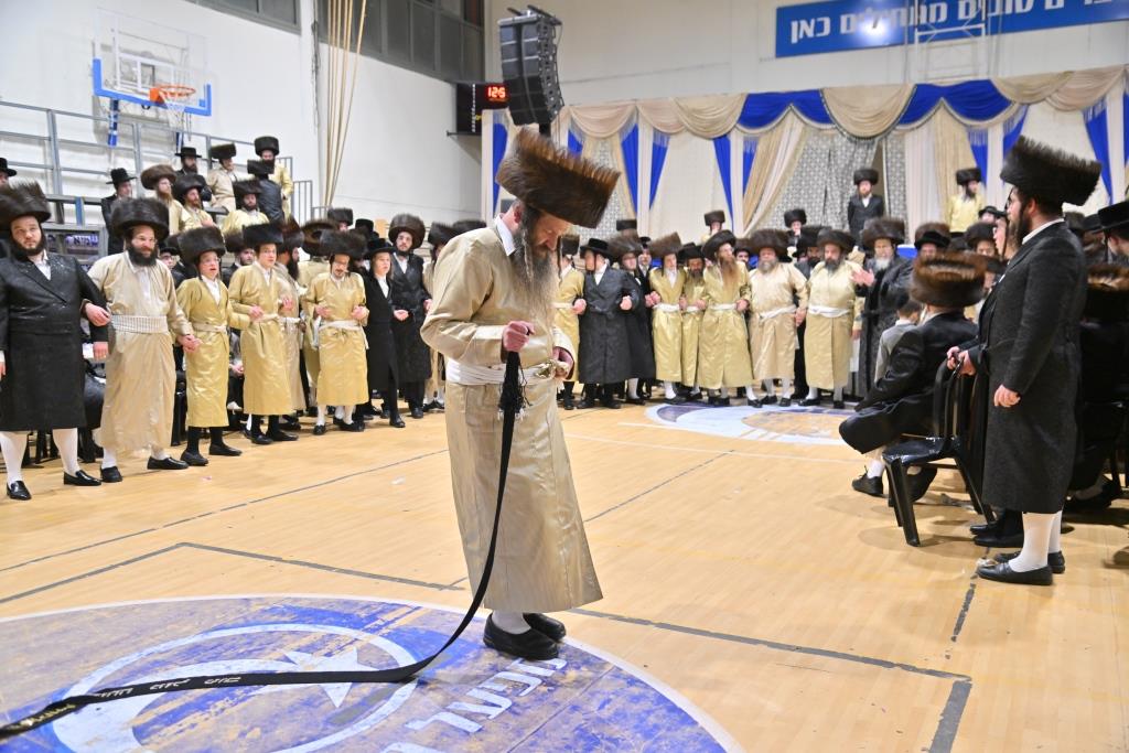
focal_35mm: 31
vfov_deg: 42.3
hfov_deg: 60.3
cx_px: 564
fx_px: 972
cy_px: 376
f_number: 4
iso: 1000
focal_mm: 31
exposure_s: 1/160
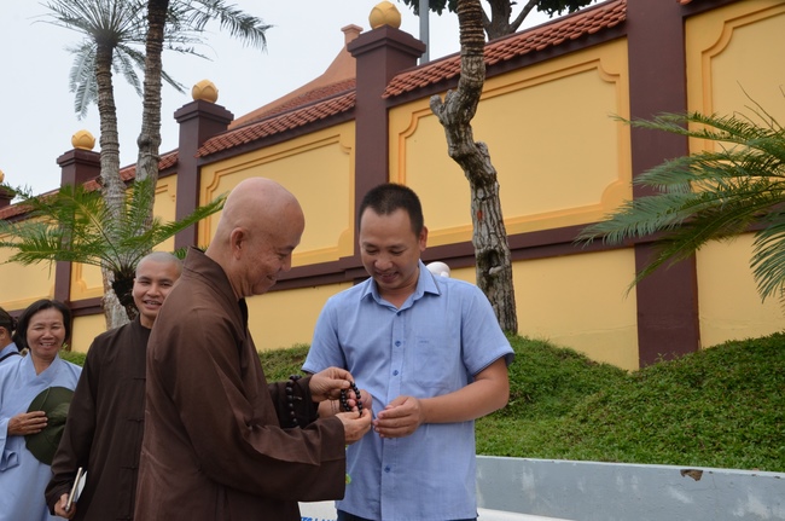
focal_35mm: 39
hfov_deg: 49.6
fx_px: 849
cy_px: 260
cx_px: 392
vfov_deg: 34.1
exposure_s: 1/640
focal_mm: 26
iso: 1000
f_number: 14
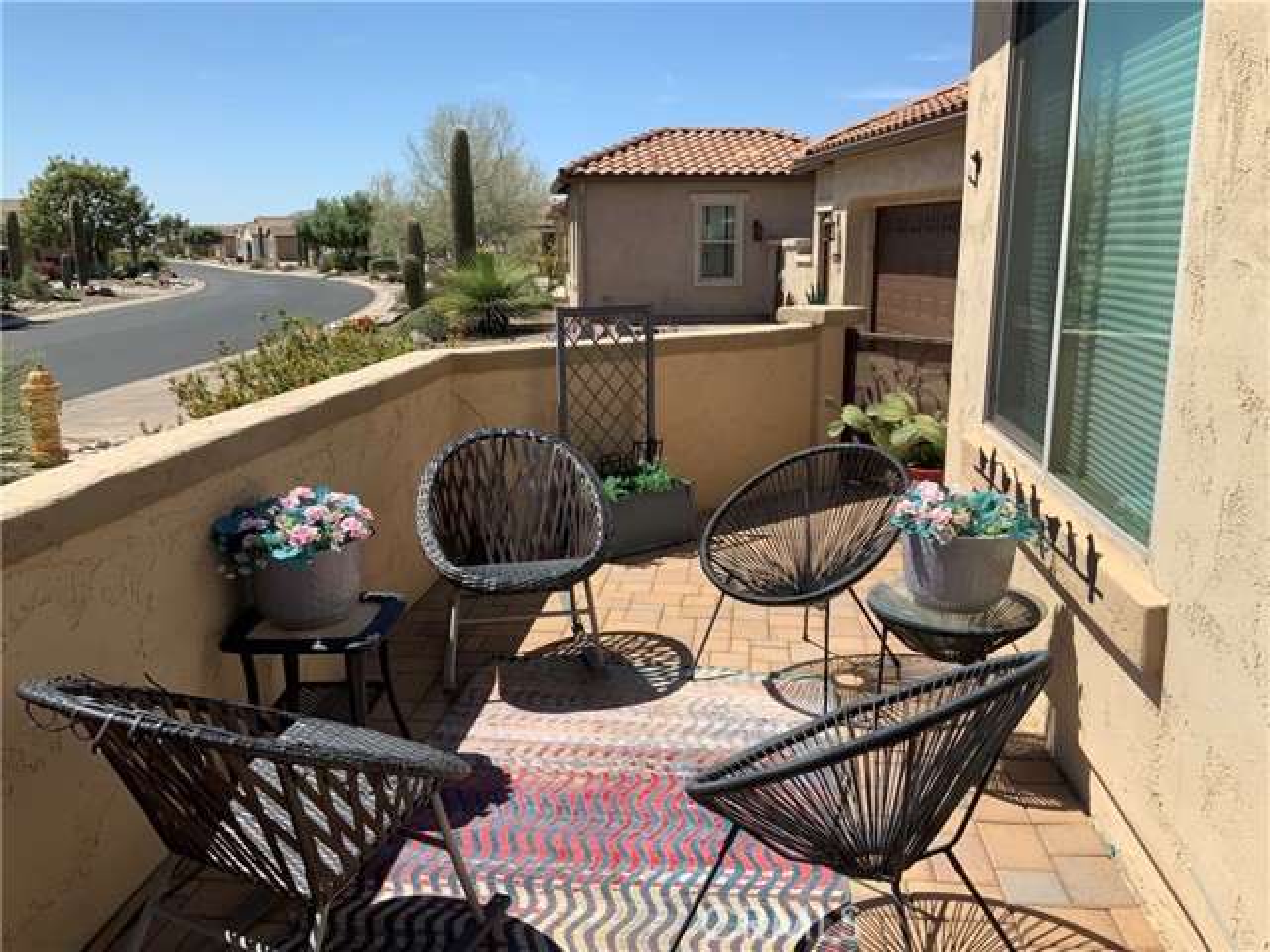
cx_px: 635
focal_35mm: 29
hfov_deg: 61.7
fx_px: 1064
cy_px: 476
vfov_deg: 48.2
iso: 16
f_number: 1.8
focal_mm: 3
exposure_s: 1/2058
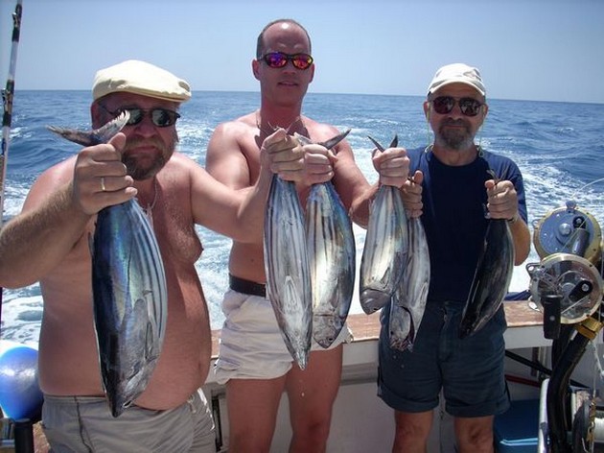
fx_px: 645
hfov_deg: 50.2
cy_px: 226
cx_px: 302
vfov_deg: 38.6
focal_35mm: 37
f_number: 5.6
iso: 64
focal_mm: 6.2
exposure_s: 1/273
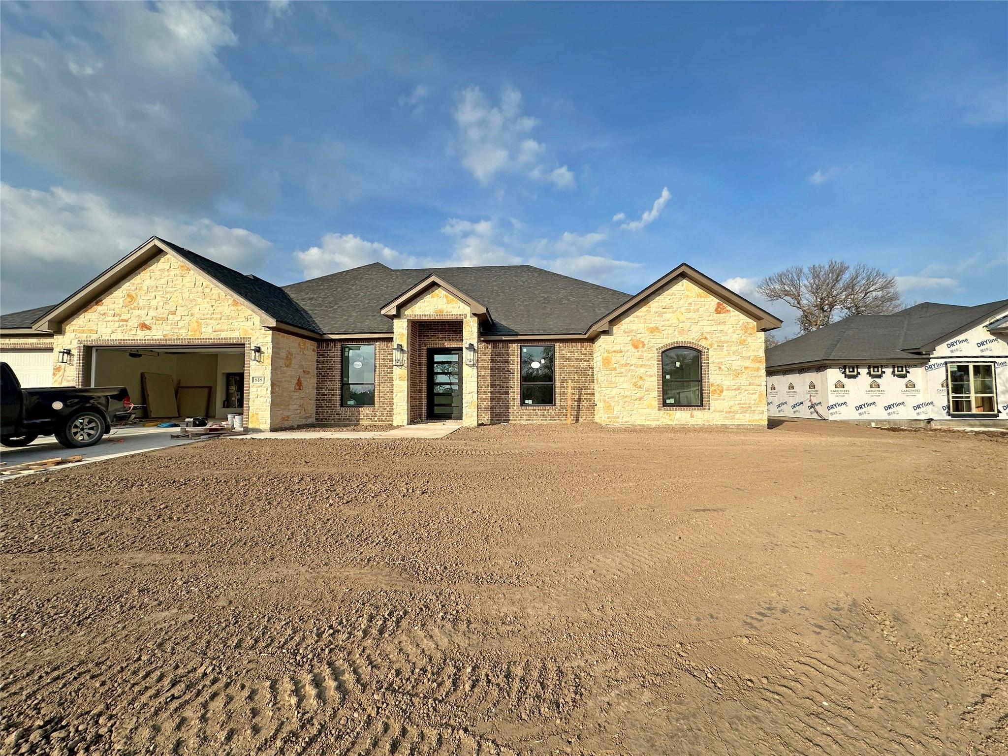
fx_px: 408
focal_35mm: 14
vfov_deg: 85.7
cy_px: 378
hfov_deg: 102.1
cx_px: 504
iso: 50
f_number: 2.2
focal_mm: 2.22
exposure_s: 1/2132
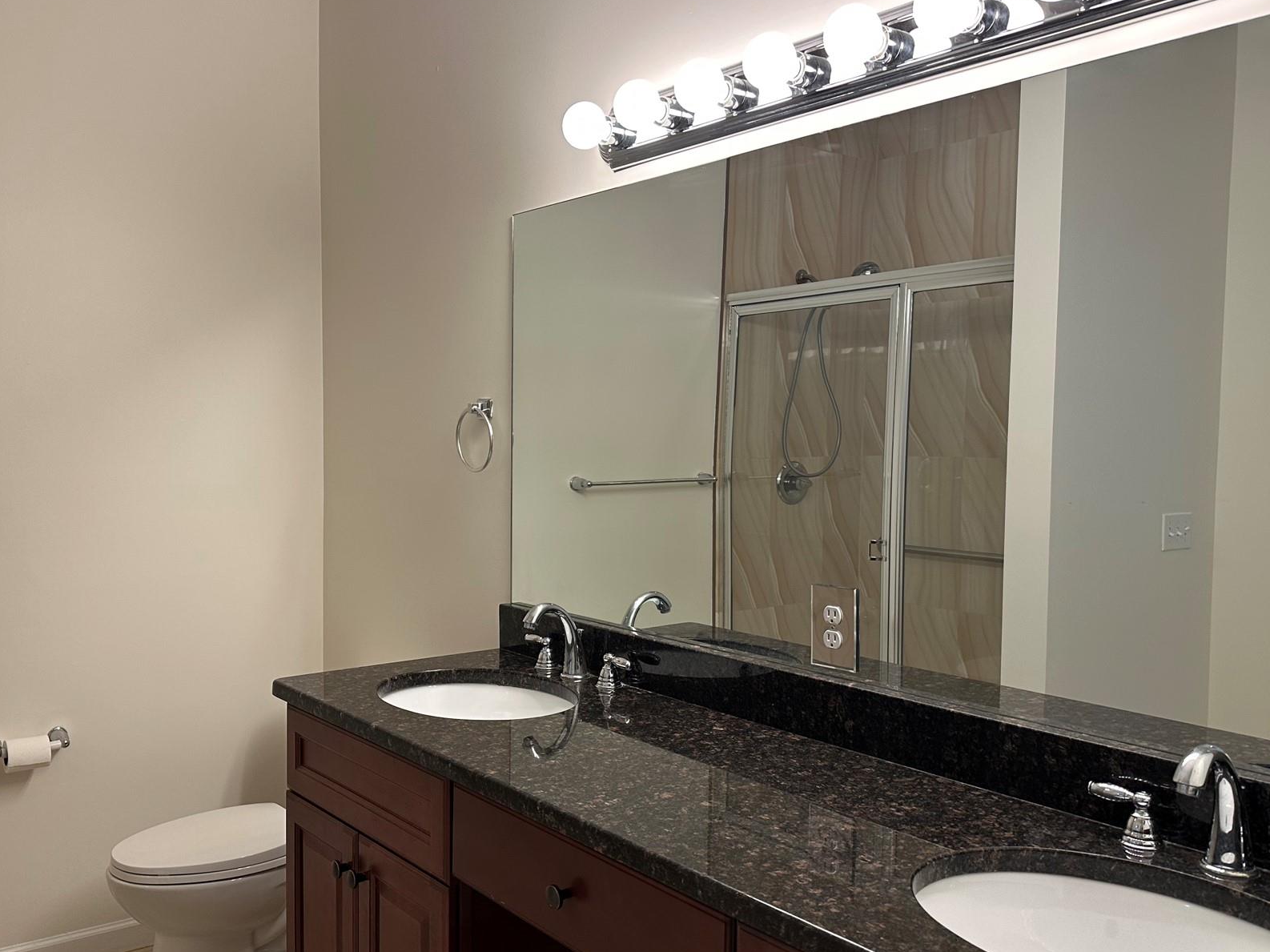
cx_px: 520
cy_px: 500
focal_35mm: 31
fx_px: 1137
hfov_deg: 58.0
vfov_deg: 45.4
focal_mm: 6.86
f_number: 1.78
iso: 125
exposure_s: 1/120
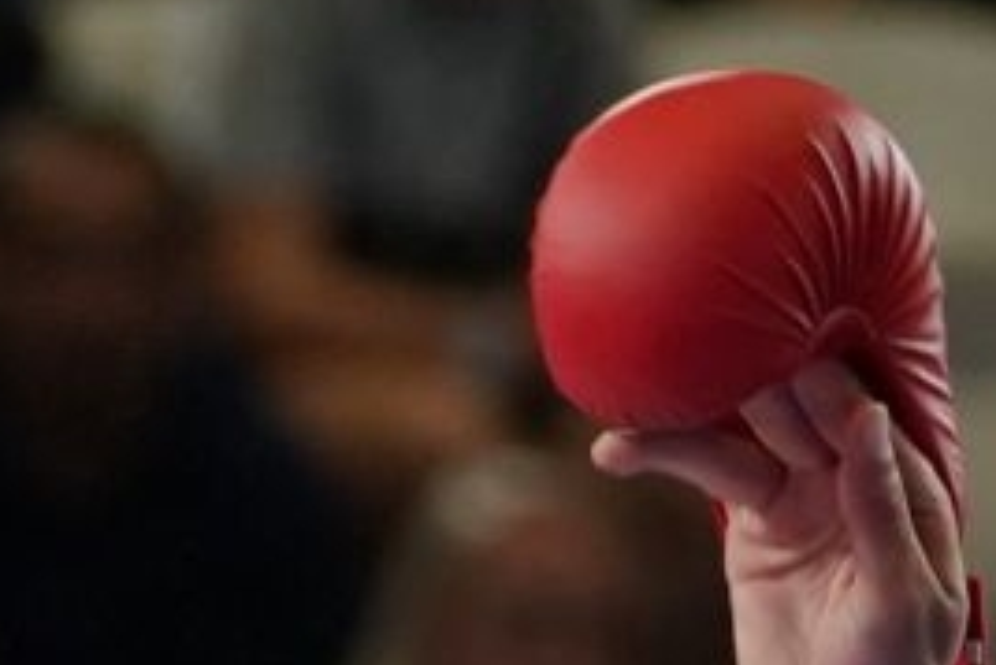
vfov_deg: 1.1
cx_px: -762
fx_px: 34545
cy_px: 1839
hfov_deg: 1.6
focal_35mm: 1248
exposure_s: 1/1000
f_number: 2.8
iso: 1000
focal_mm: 124
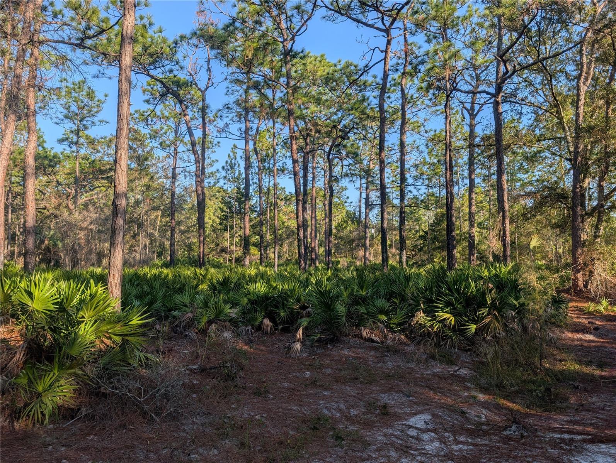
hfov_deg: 71.5
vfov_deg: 56.9
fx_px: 428
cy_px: 232
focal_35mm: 24
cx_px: 308
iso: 21
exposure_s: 1/499
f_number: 1.68
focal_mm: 6.9
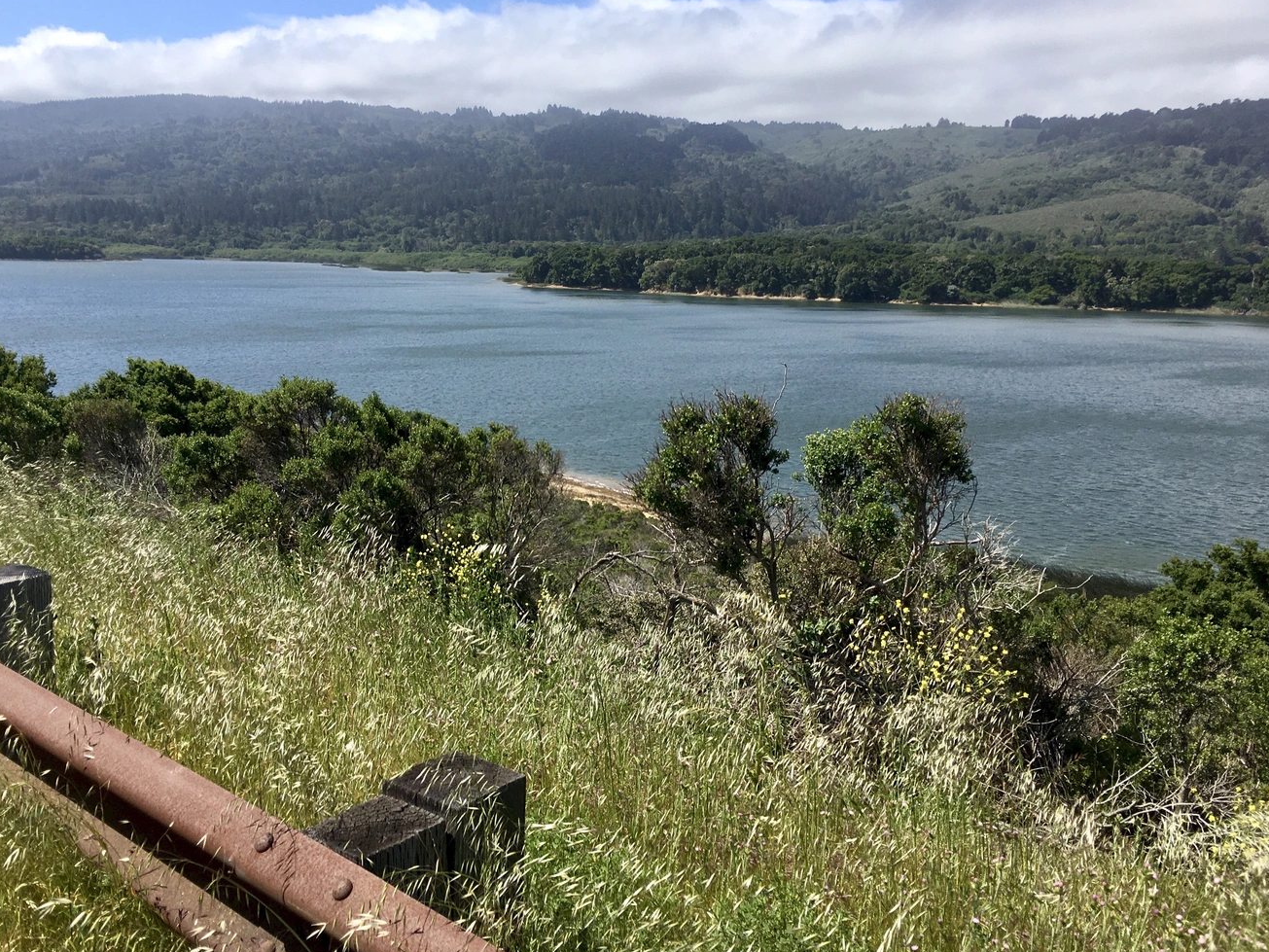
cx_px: 572
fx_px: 1173
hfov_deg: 56.7
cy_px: 440
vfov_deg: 44.1
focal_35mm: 32
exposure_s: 1/1832
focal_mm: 4.15
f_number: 2.2
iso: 25
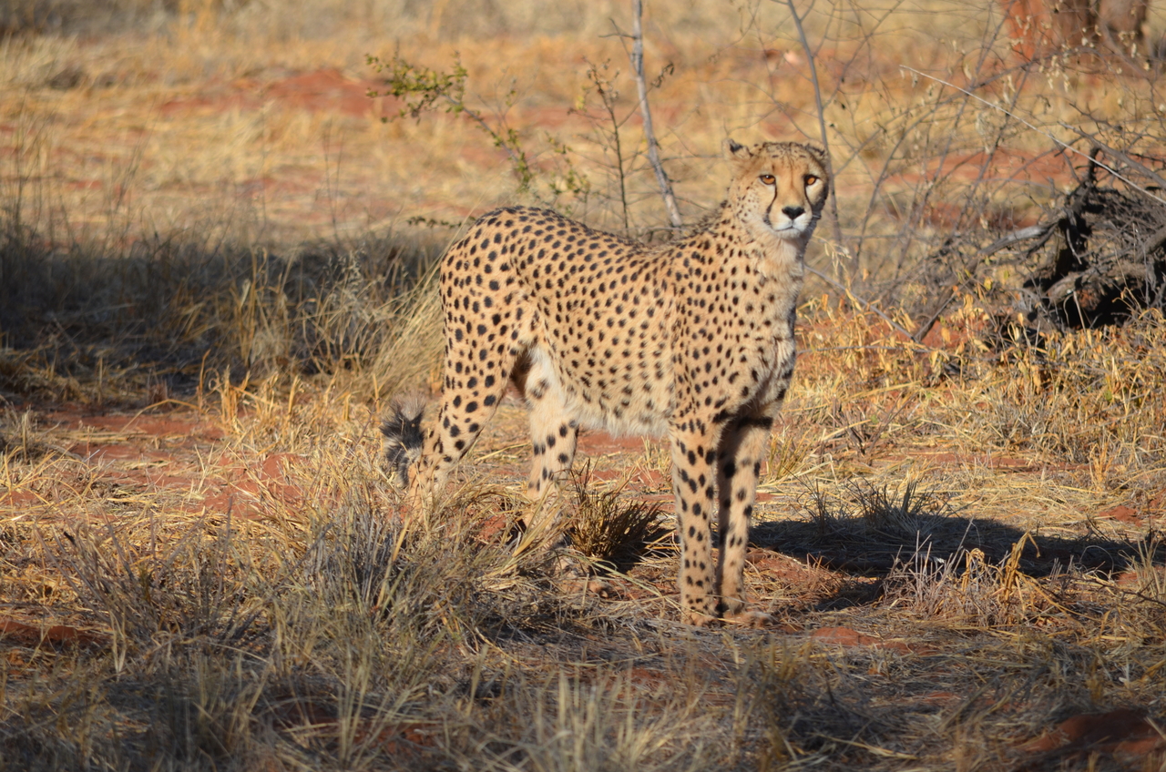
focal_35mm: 450
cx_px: 583
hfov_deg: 4.6
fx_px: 14546
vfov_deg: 3.0
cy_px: 386
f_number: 6.3
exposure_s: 1/640
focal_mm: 300
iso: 200
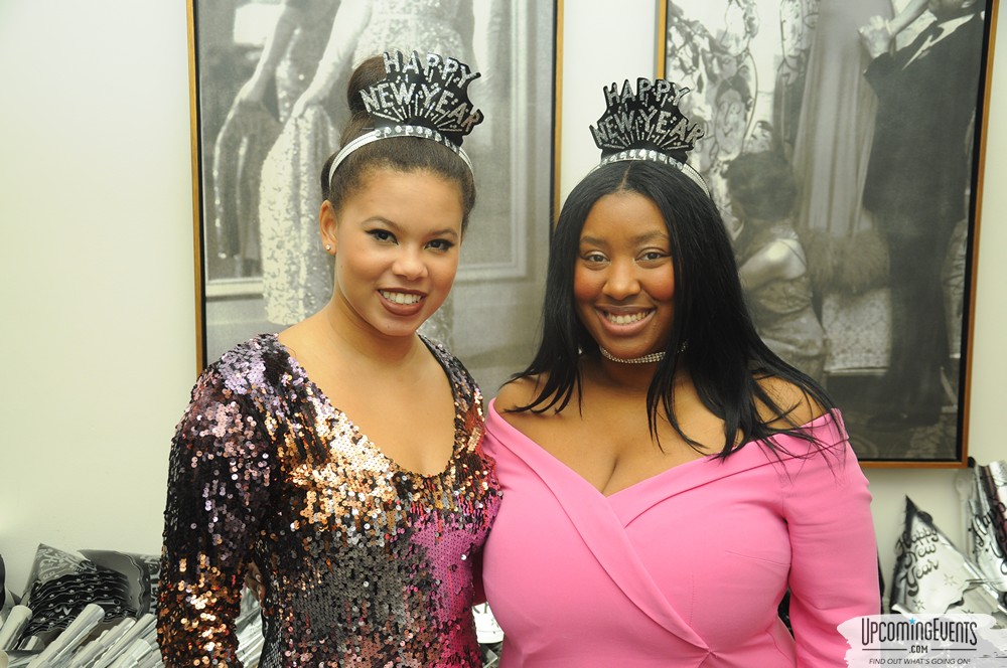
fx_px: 1257
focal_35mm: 45
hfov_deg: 43.7
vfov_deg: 29.8
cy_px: 334
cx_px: 504
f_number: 4.2
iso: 400
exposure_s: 1/50
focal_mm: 30
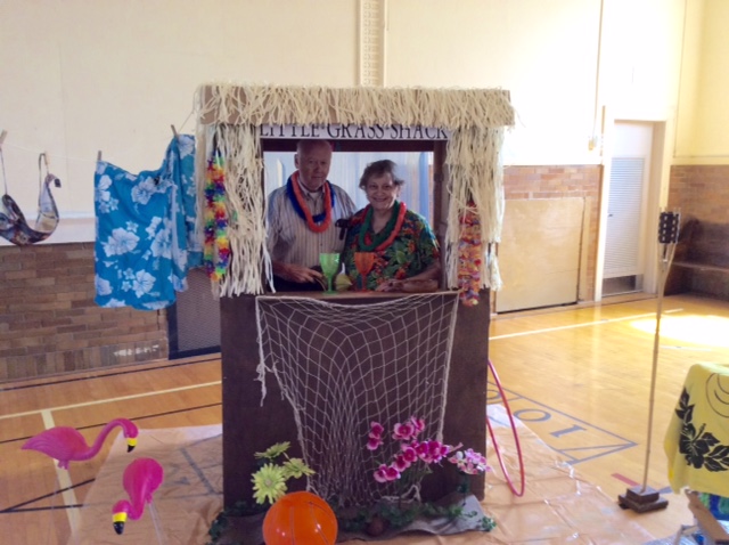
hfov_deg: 56.9
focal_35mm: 32
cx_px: 364
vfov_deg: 44.1
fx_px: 673
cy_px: 272
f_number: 2.4
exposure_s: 1/24
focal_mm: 3.3
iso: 64
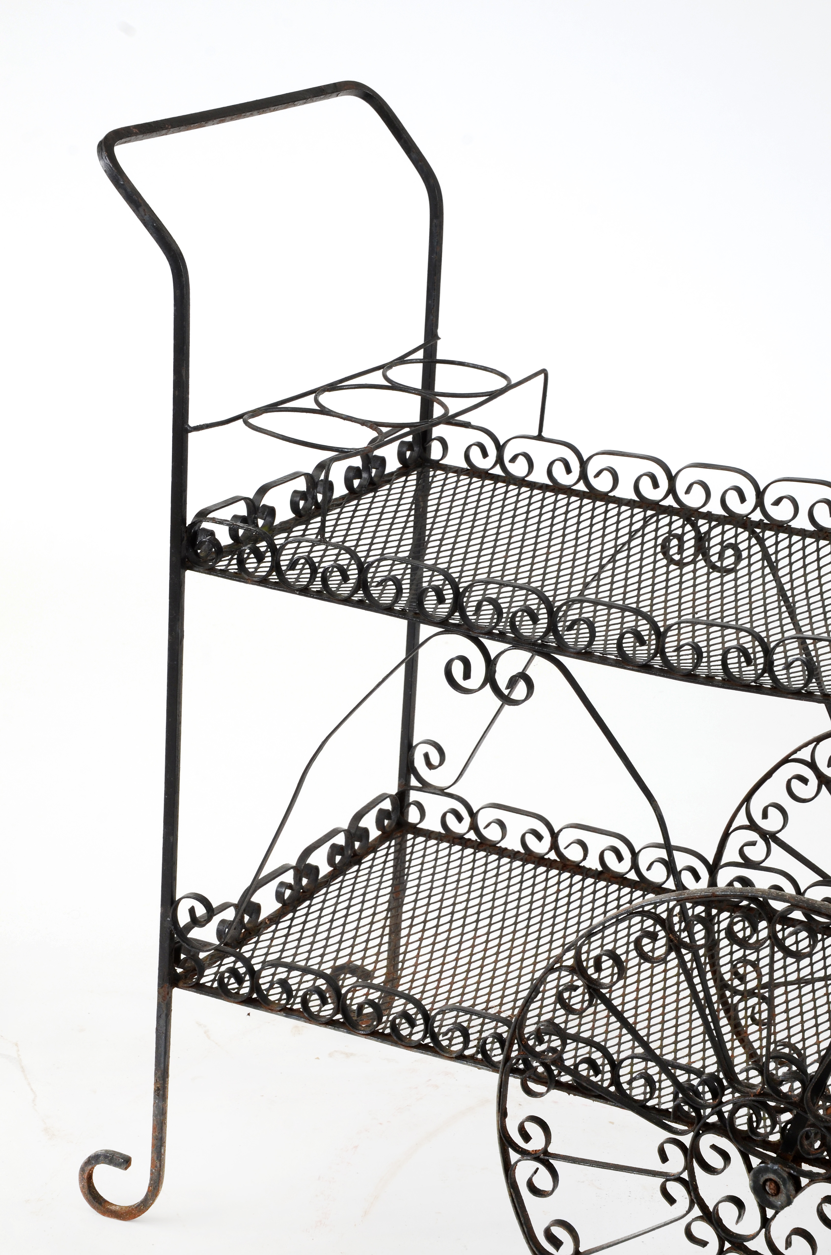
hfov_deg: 17.4
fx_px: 2713
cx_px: 416
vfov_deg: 26.0
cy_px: 628
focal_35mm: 78
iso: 200
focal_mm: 52
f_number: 11
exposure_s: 1/125
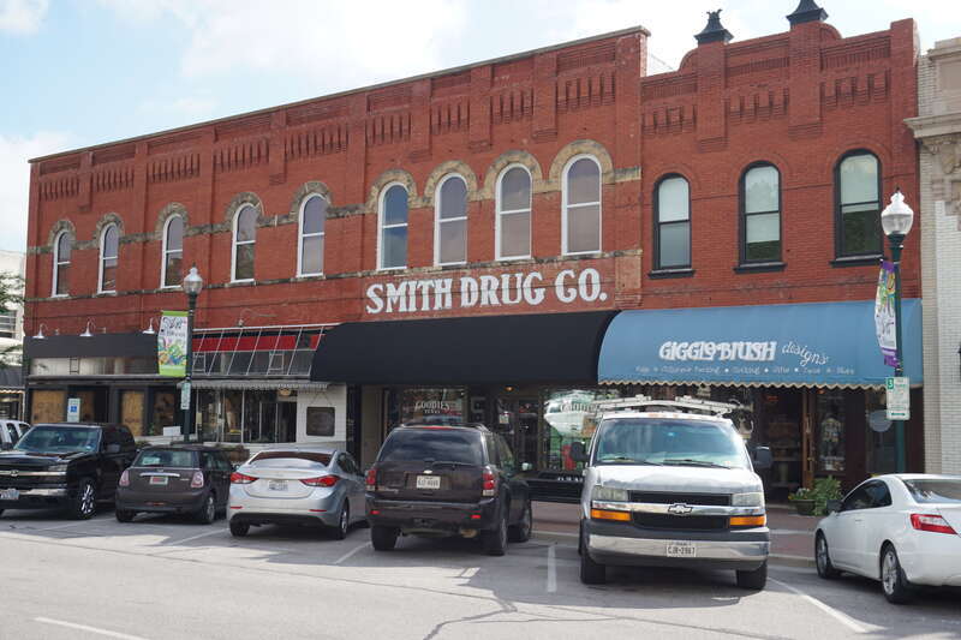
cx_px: 480
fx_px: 1001
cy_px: 320
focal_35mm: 38
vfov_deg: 35.5
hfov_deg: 51.3
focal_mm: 25
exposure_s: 1/125
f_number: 8
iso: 100
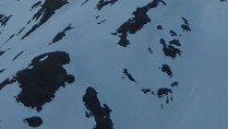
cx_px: 47
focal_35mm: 288
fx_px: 1743
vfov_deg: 4.1
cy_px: -179
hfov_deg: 7.5
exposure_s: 1/60
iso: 125
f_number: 3.3
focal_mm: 11.6
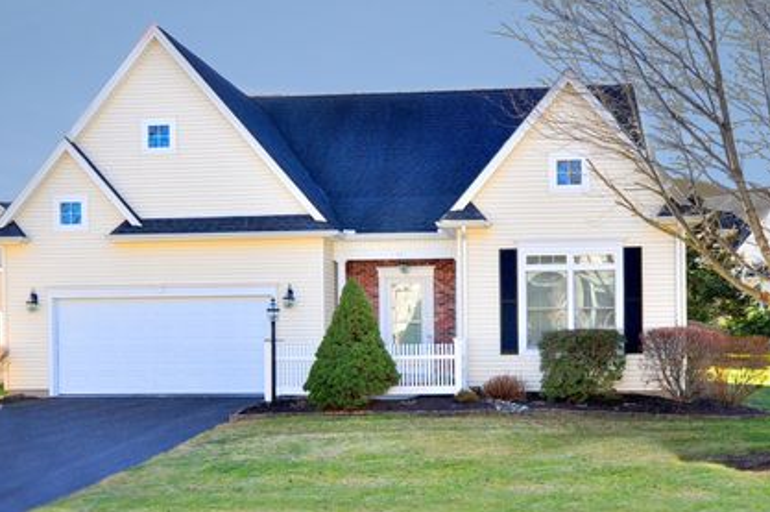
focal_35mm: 36
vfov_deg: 36.8
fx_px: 769
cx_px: 384
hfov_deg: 53.2
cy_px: 259
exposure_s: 1/160
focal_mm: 20
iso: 320
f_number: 8
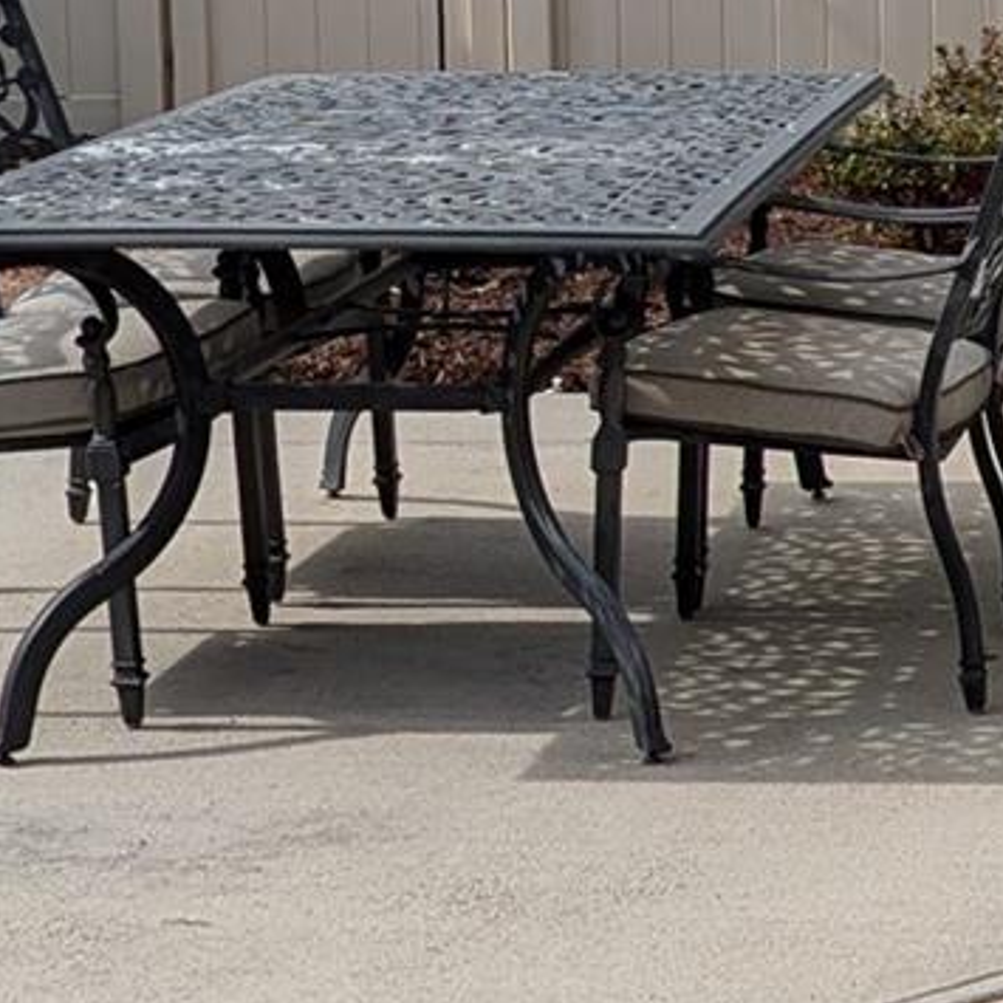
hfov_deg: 13.7
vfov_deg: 14.2
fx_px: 3999
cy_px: 263
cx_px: 1319
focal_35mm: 122
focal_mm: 6.81
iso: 47
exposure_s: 1/1984
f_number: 1.85
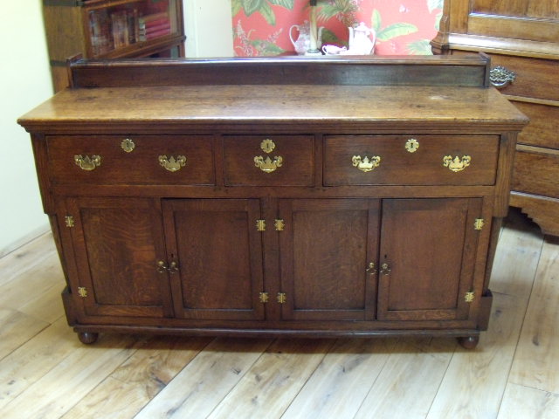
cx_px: 280
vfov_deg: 39.7
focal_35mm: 36
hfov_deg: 51.4
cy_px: 210
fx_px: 581
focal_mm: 6.4
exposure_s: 1/8
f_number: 3.6
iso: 400
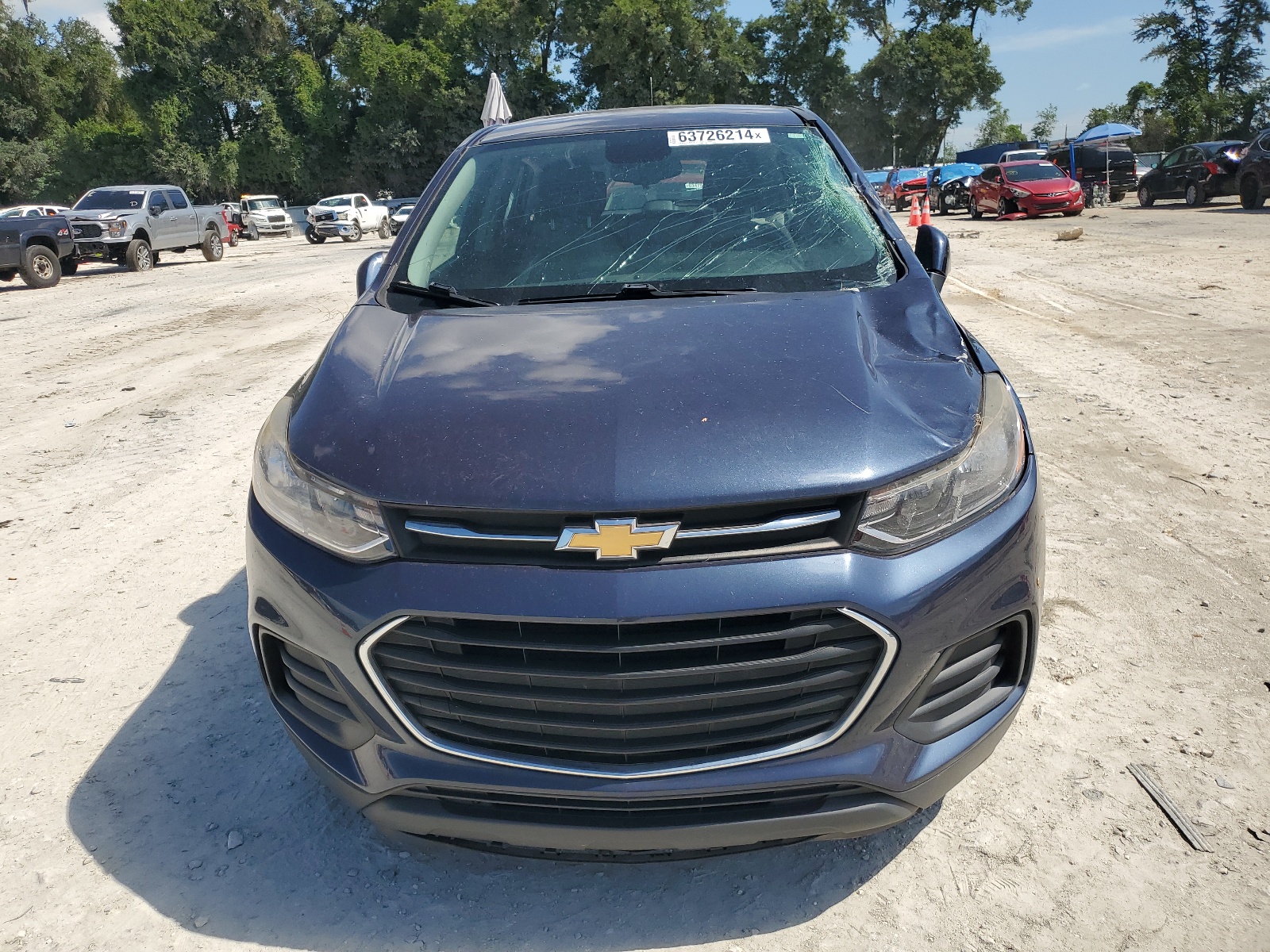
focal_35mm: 26
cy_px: 476
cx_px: 635
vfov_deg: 53.1
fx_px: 954
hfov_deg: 67.3
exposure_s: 1/5000
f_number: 1.5
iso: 50
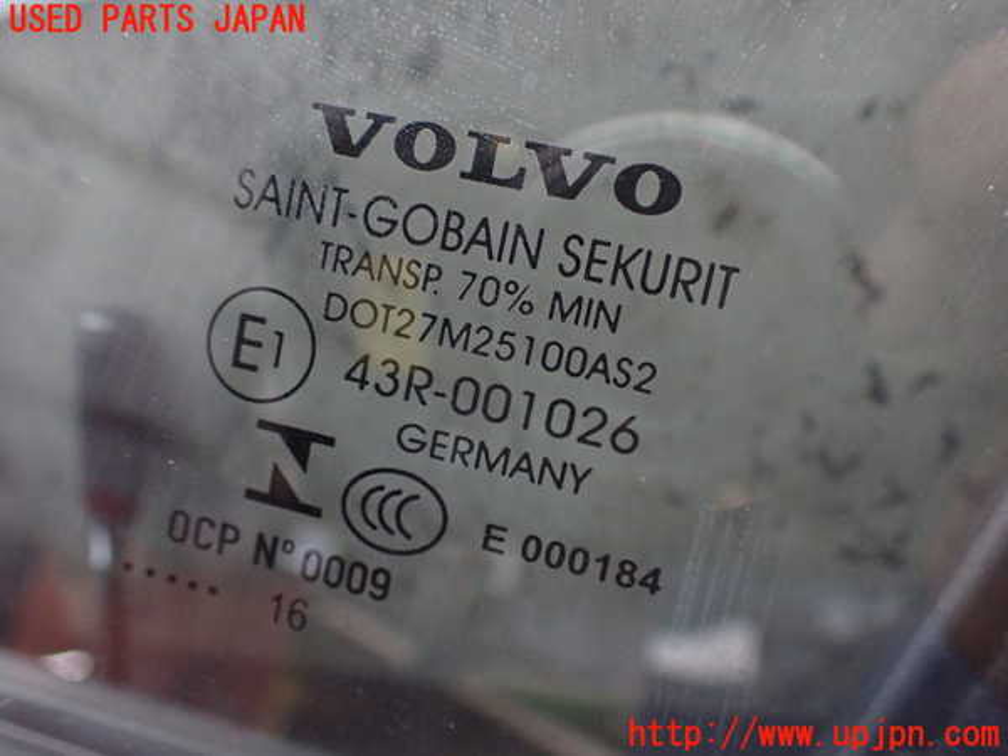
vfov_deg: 46.8
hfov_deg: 60.0
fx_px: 874
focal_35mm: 30
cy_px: 378
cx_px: 504
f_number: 2.3
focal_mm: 5.4
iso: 800
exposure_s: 1/125
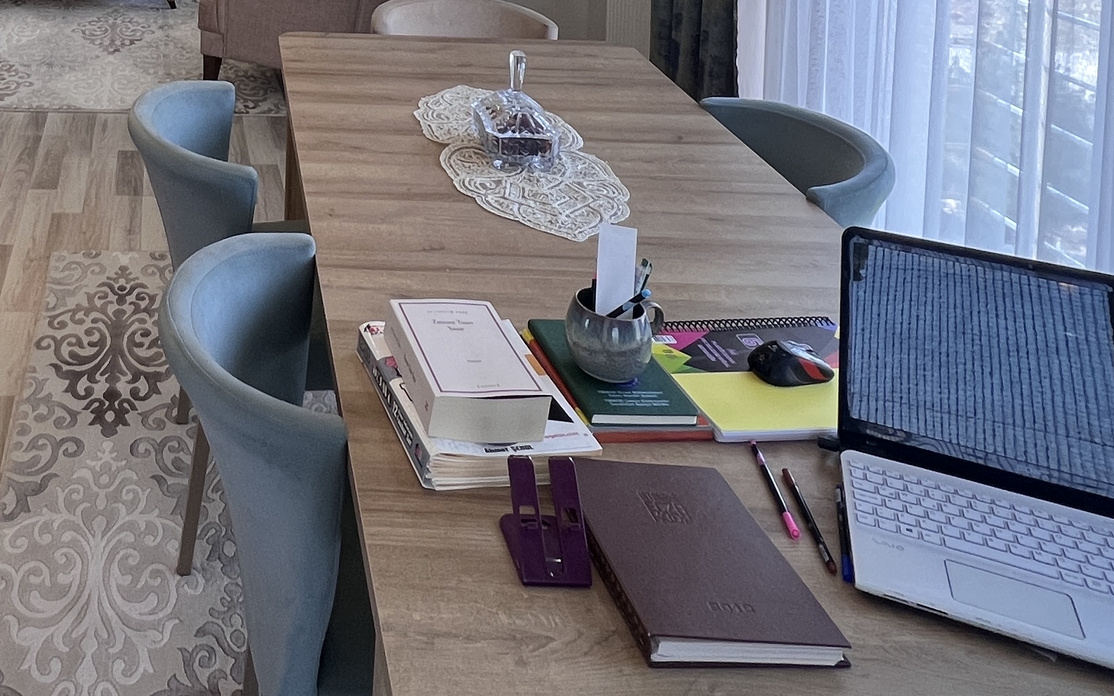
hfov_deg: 50.5
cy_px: -243
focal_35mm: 35
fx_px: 1063
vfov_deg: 28.6
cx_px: 162
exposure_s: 1/100
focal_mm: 1.57
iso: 80
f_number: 1.8
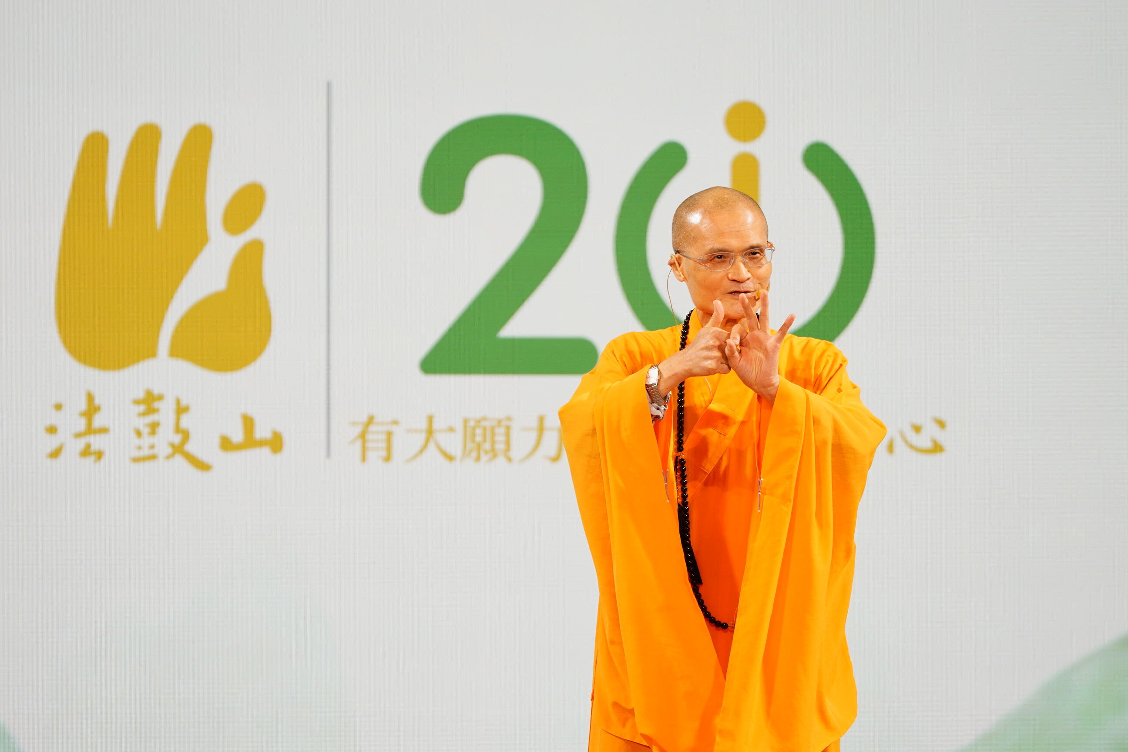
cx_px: 564
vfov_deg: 4.6
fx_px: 9399
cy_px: 376
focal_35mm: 300
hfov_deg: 6.9
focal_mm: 200
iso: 320
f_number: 2.8
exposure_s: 1/160
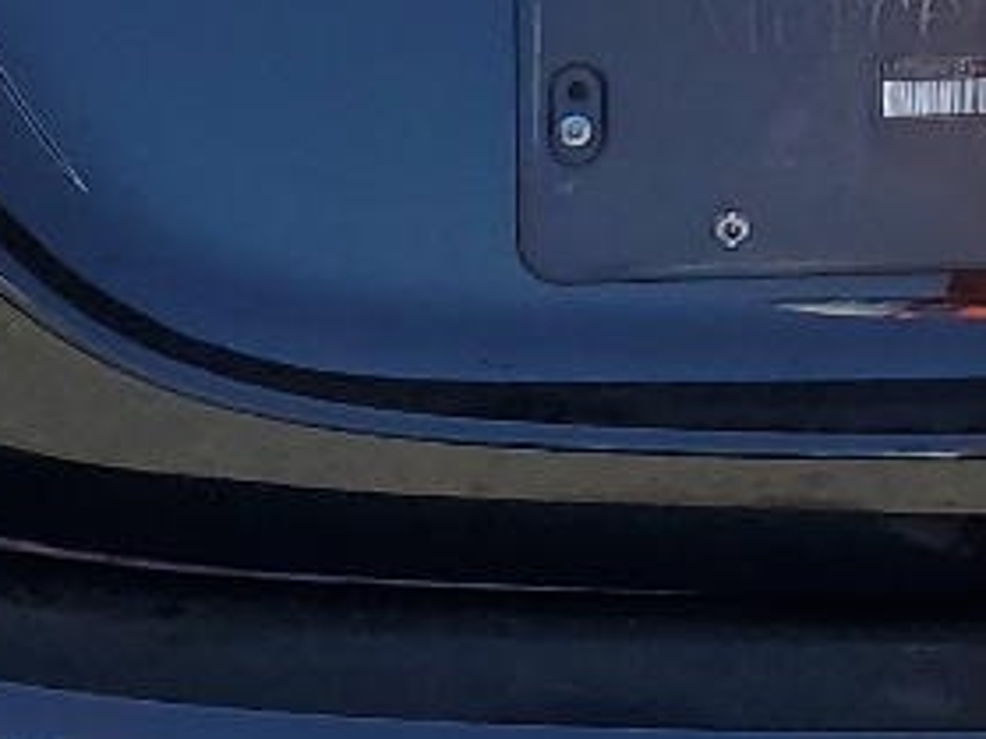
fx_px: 4242
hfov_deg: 13.0
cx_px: 1081
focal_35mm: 149
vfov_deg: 9.8
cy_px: -145
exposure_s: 1/1667
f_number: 1.5
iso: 50
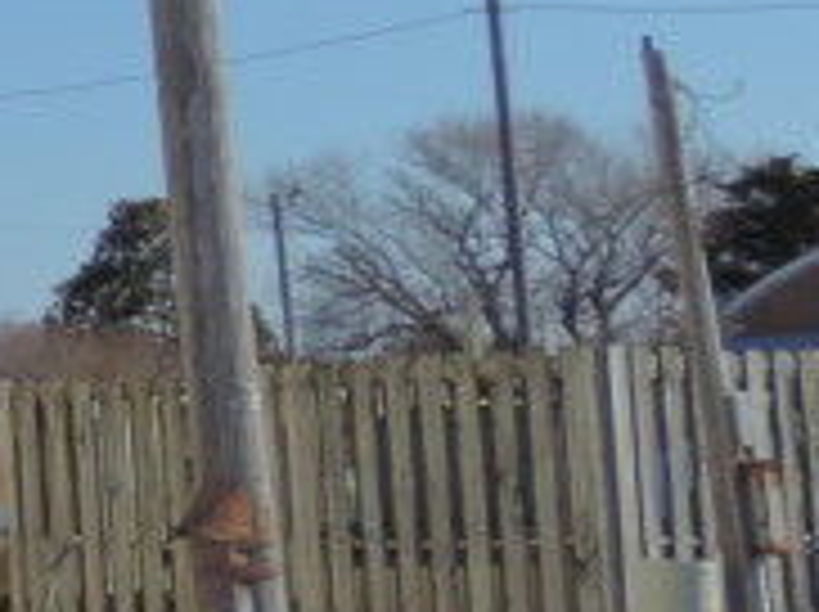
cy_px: -166
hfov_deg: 9.7
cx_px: -1408
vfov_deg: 8.6
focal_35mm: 169
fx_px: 3993
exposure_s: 1/2000
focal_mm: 5.3
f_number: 3.5
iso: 140
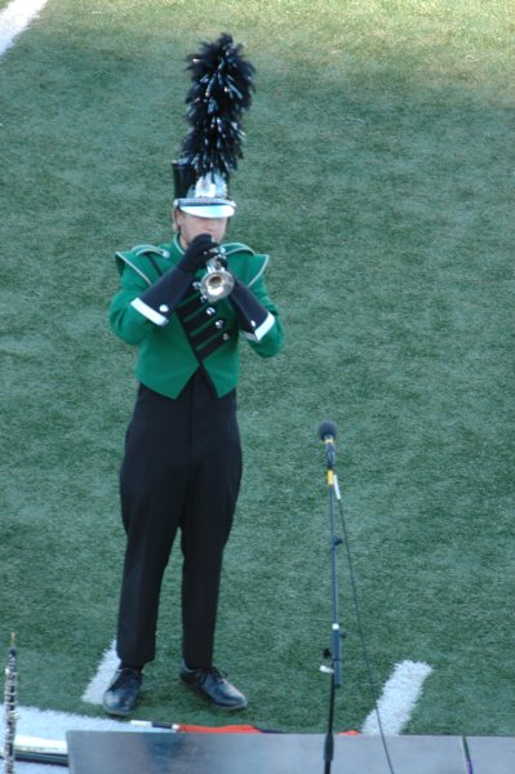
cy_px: 387
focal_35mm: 600
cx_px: 258
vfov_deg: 3.4
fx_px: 12896
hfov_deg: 2.3
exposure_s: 1/60
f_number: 5.6
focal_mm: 400
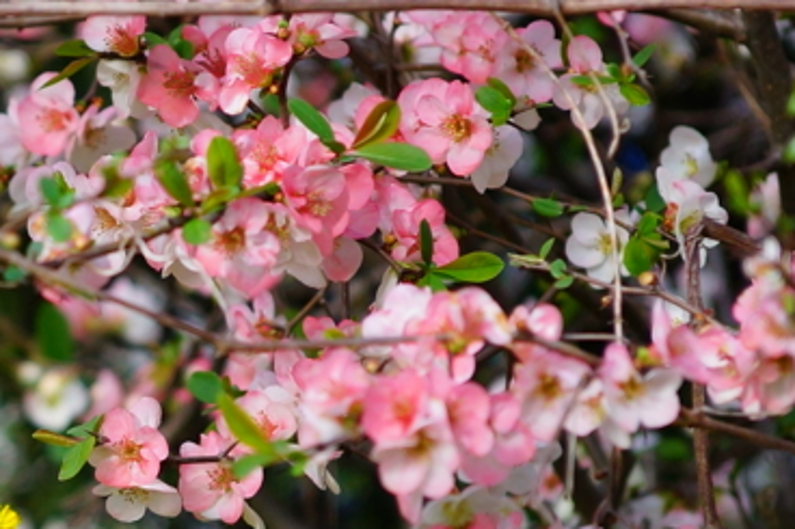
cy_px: 240
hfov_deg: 7.0
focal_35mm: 292
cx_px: -138
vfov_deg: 4.7
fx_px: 6445
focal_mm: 70
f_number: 2.8
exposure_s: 1/1600
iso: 400
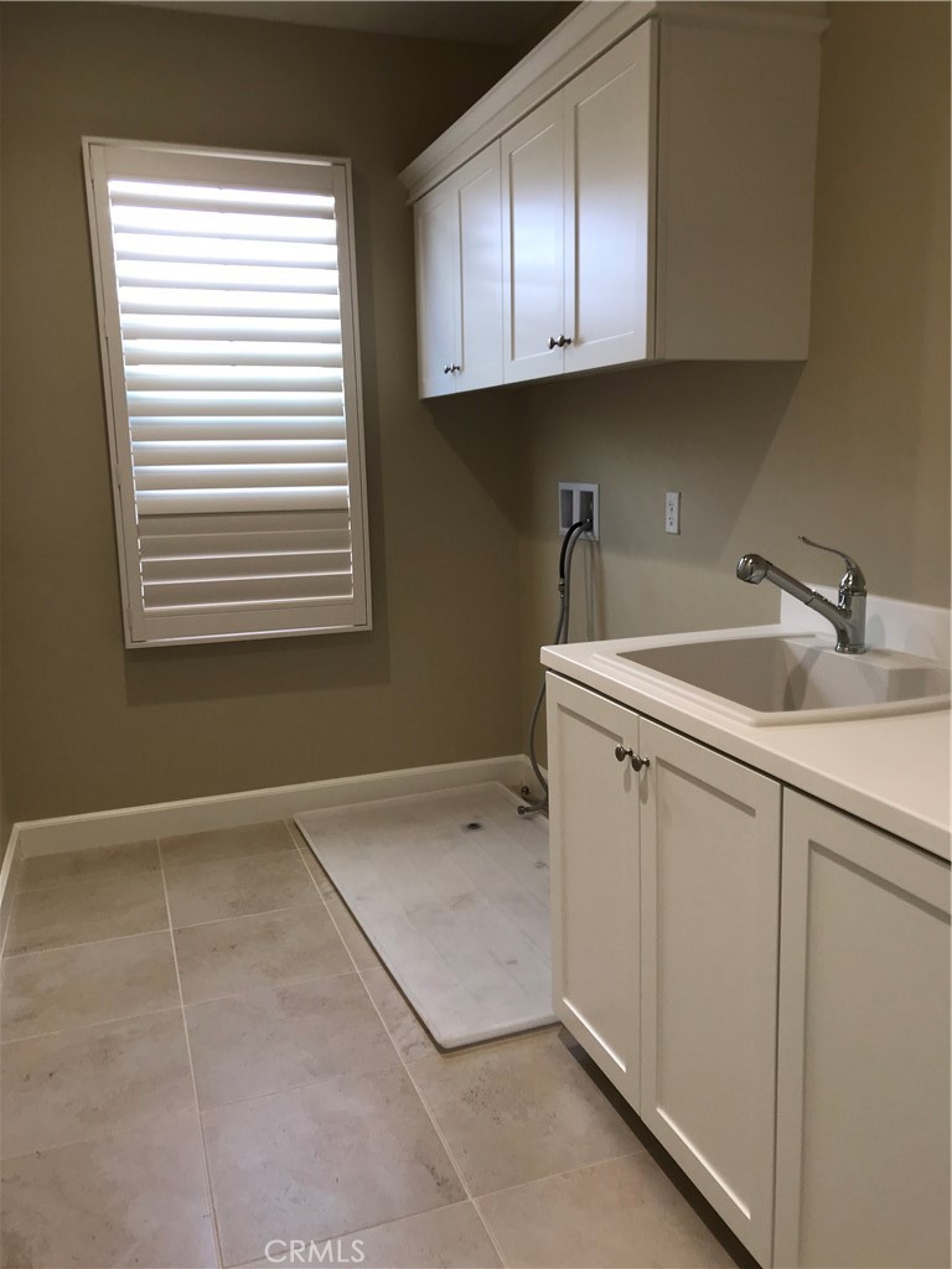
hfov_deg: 49.7
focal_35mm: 28
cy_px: 634
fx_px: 1027
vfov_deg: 63.4
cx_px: 476
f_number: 1.8
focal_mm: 3.99
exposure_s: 1/40
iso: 25
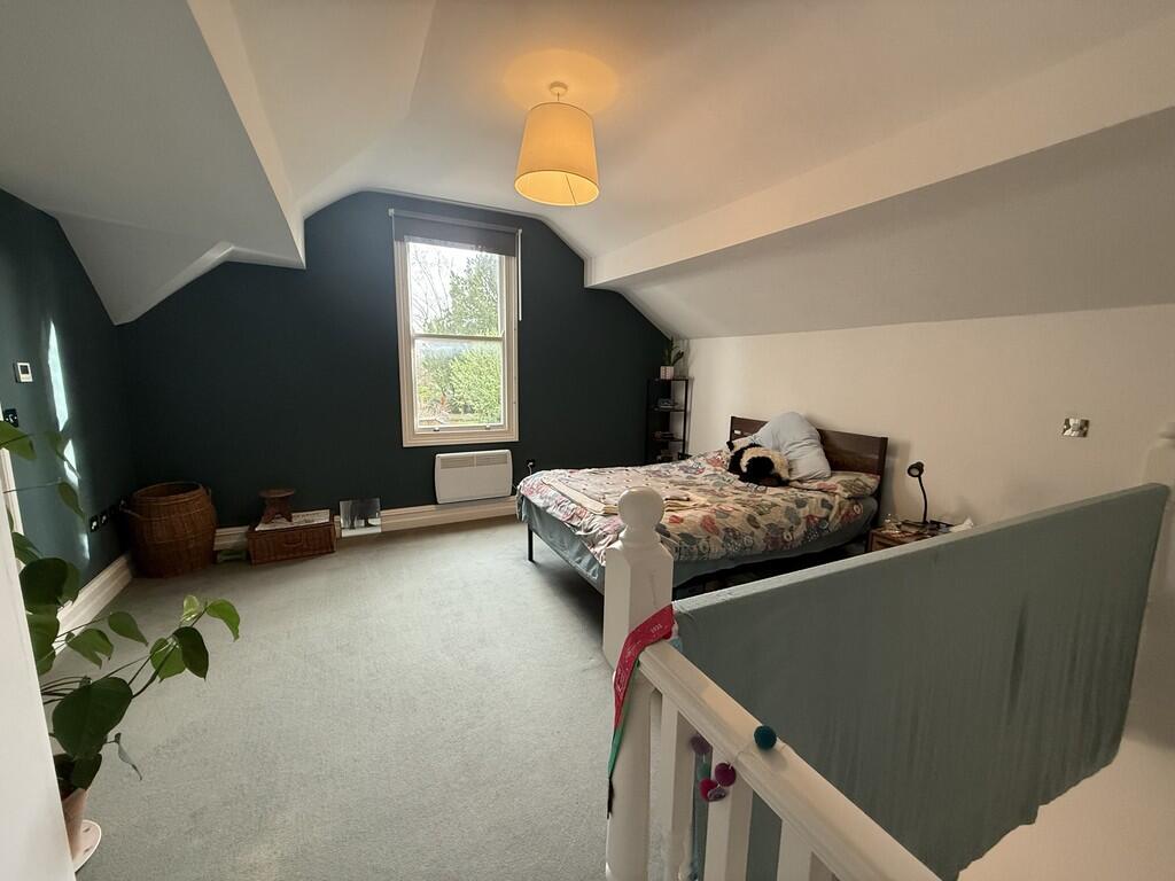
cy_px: 440
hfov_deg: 102.1
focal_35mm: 14
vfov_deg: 85.7
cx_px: 588
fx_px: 475
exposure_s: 1/99
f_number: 2.2
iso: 400
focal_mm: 2.22
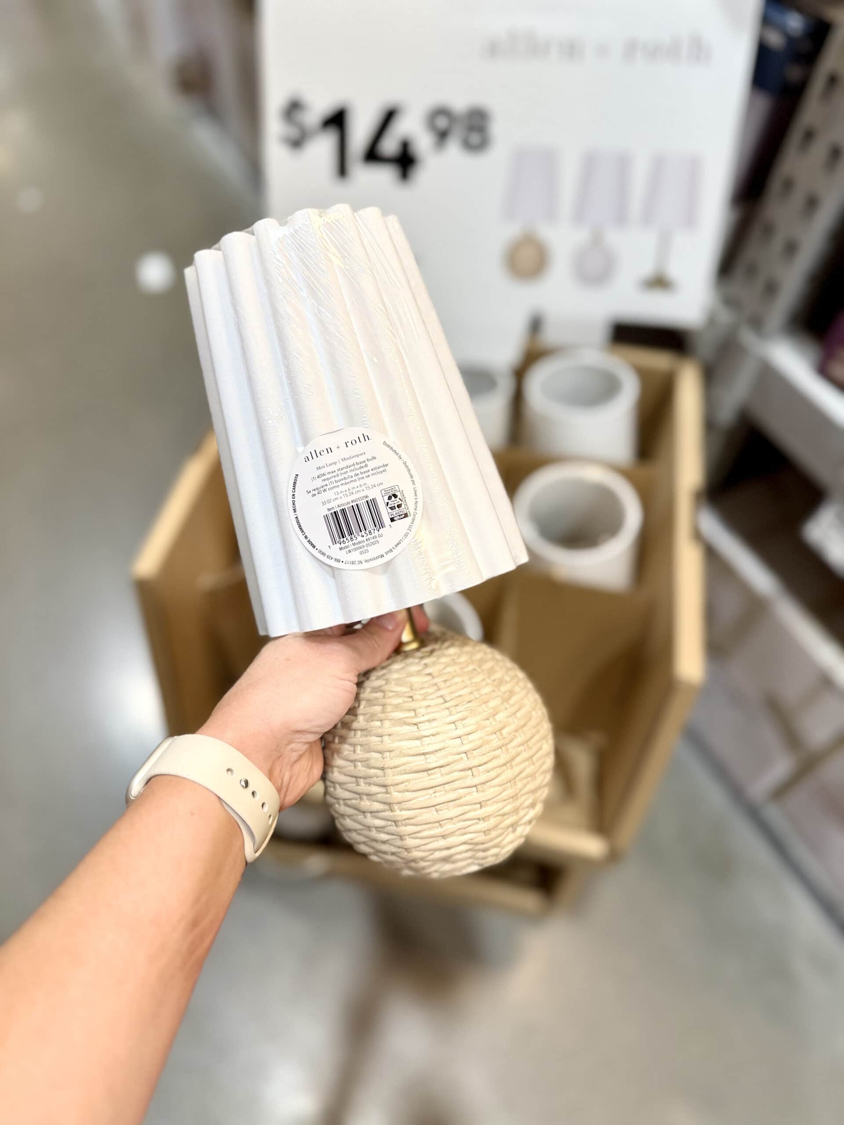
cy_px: 562
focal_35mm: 24
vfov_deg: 71.6
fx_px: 780
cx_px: 422
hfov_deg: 56.8
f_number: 1.78
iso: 160
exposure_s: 1/120
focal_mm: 6.76
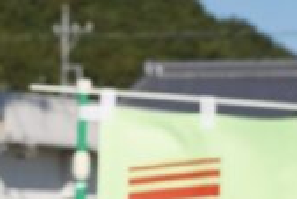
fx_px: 2626
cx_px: -257
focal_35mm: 318
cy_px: -48
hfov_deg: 6.3
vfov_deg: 4.3
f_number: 8
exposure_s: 1/400
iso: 100
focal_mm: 35
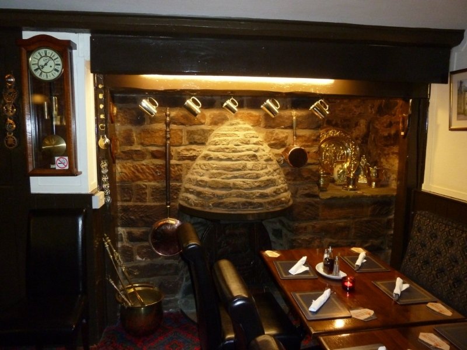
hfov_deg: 69.4
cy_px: 175
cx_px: 234
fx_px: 337
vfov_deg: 54.9
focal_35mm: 25
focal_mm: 4.1
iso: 400
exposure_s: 1/30
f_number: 3.3
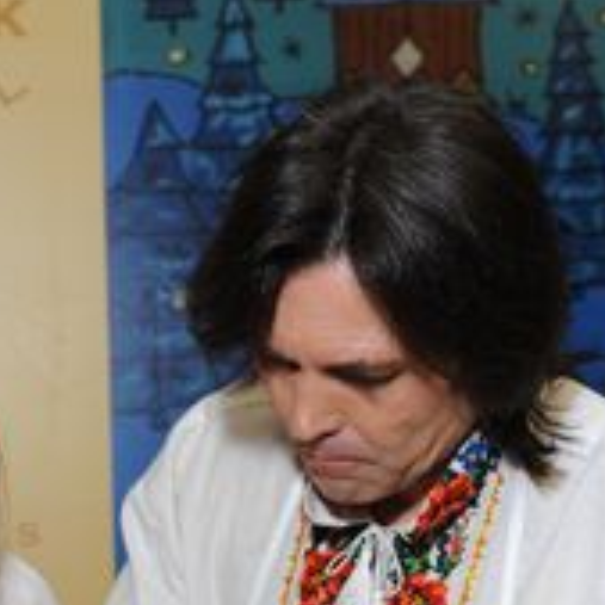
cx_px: -54
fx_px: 2254
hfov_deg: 14.9
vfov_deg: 14.7
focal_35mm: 114
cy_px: 752
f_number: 3.5
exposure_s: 1/200
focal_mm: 35
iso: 1000
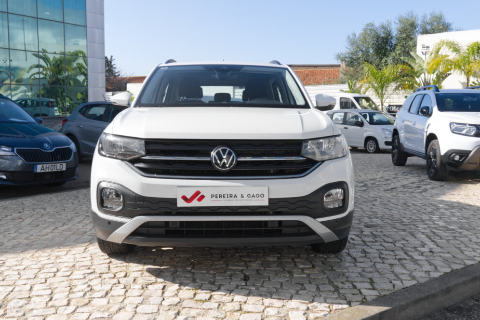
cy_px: 163
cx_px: 237
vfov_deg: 36.9
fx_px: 480
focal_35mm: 36
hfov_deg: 53.1
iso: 160
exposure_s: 1/250
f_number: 9
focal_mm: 23.5
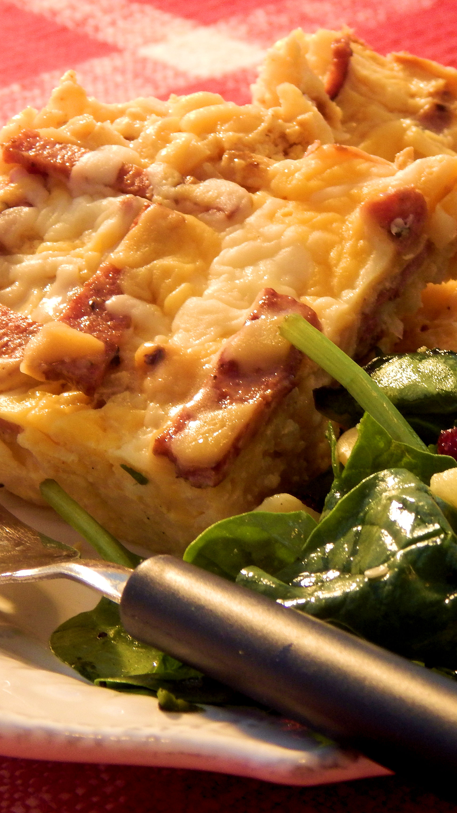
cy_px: 407
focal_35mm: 192
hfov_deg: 6.3
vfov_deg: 11.2
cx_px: 333
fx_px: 4137
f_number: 4.8
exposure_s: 1/10
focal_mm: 23.4
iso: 200
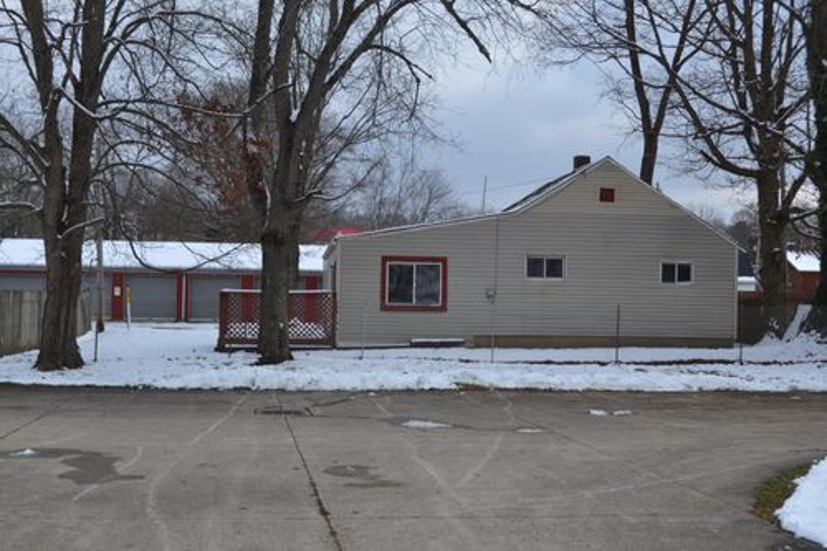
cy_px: 276
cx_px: 414
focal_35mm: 51
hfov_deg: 38.9
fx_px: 1171
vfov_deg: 26.5
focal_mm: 34
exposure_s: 1/250
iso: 100
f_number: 8
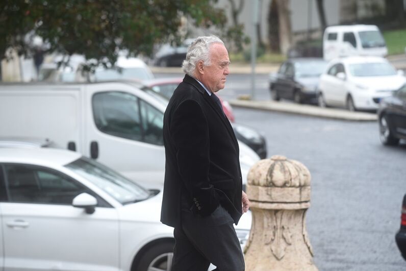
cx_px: 203
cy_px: 136
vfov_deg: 9.5
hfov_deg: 14.2
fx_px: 1635
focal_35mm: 145
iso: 250
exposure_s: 1/400
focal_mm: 145
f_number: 4.5
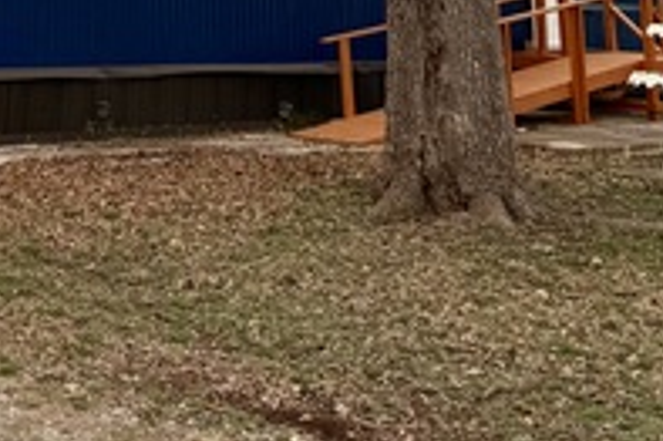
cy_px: -300
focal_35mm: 81
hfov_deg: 23.0
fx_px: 1490
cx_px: -128
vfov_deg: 15.1
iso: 64
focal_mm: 6.76
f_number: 1.78
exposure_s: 1/139
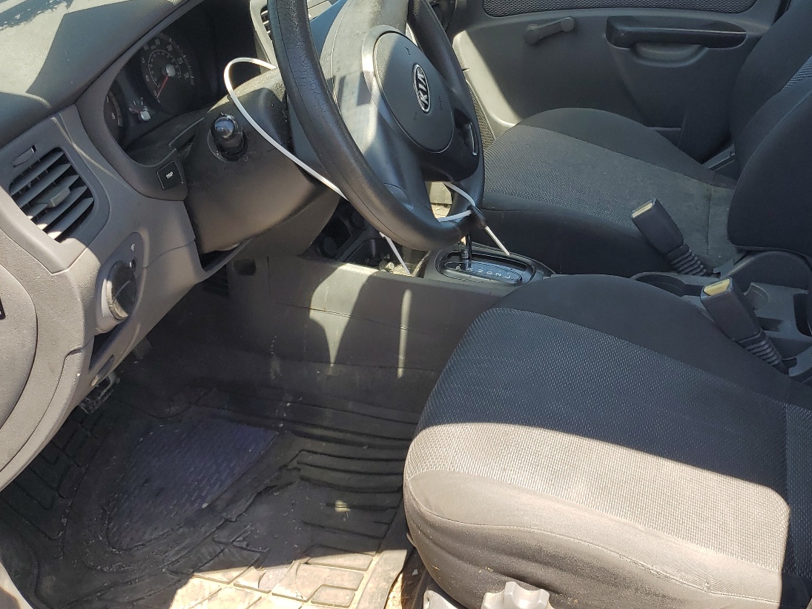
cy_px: 231
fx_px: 891
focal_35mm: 38
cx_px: 539
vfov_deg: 37.5
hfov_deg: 48.2
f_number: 1.5
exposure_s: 1/526
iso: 50
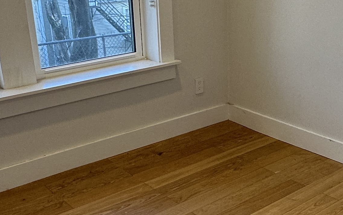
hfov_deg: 38.0
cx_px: 213
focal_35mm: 53
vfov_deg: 24.4
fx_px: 496
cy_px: 122
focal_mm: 2.22
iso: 125
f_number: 2.2
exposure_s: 1/120
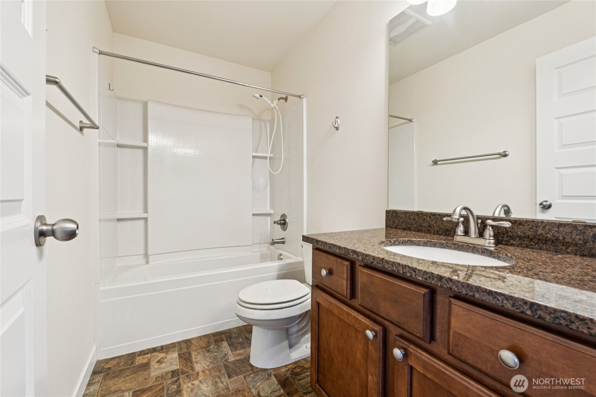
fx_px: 248
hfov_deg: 100.4
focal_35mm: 15
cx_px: 298
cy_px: 198
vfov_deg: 77.3
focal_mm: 10
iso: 250
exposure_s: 1/4
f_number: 9
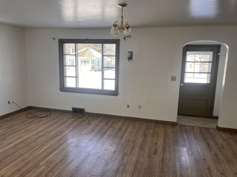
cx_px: 118
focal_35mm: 26
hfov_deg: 67.3
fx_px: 178
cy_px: 88
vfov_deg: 53.1
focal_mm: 5.7
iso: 40
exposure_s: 1/219
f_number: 1.5
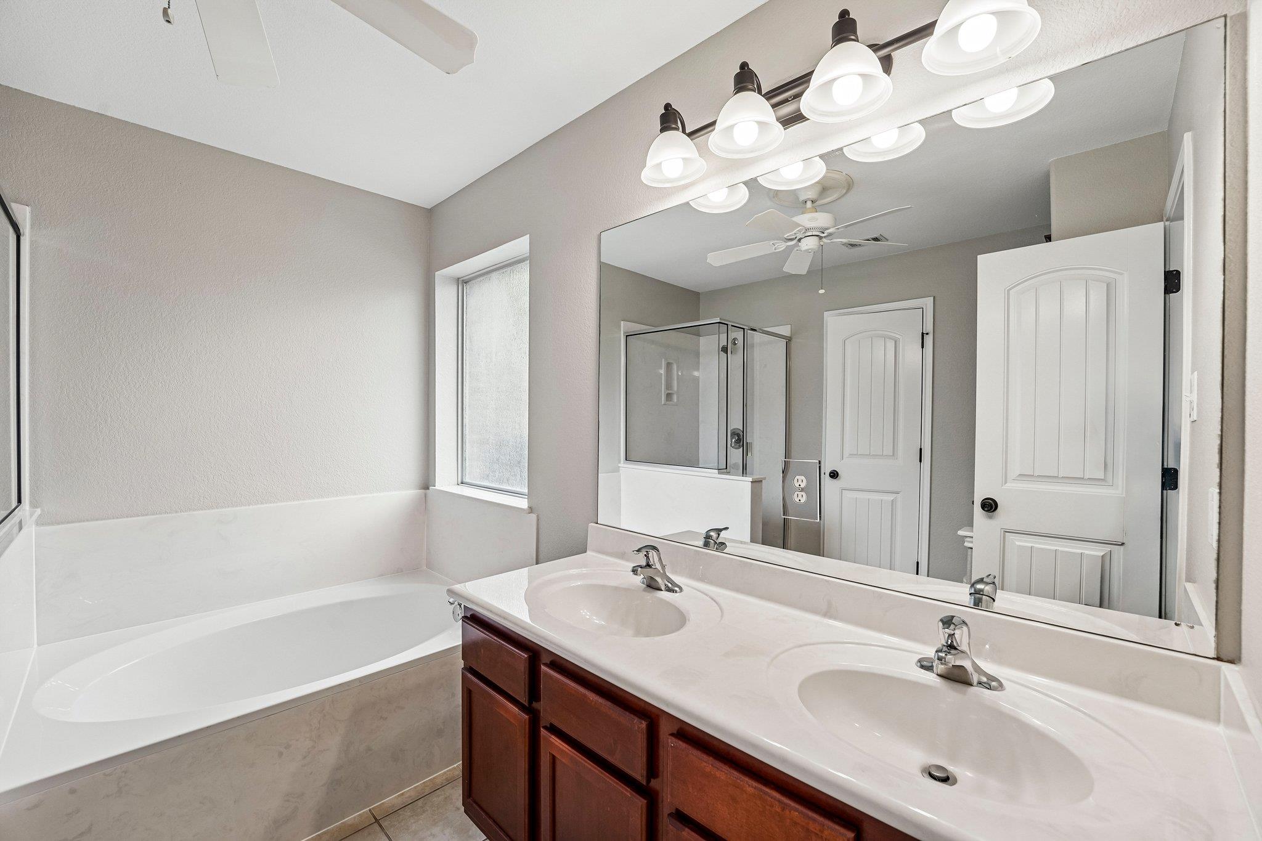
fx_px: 491
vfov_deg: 81.2
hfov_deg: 104.3
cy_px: 420
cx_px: 631
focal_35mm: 14
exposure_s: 1/50
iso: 400
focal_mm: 14
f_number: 8
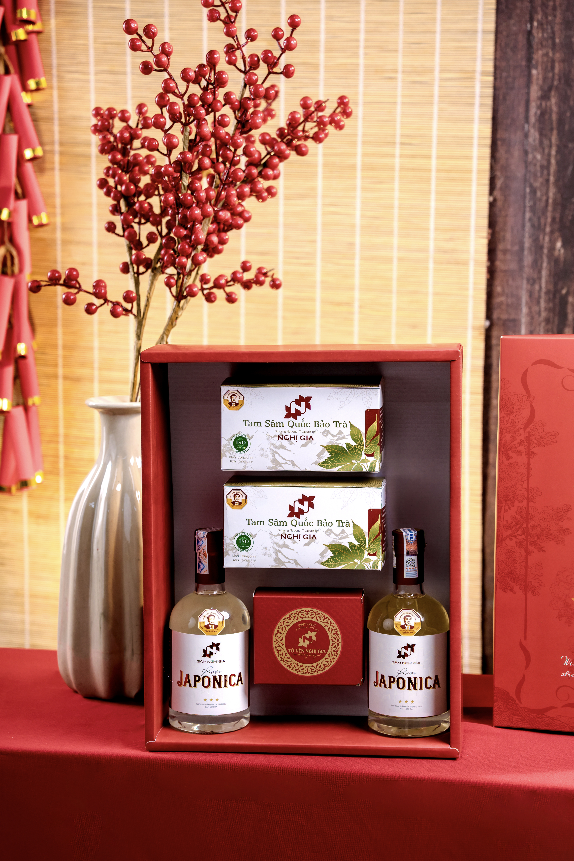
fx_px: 1794
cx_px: 287
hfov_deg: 18.2
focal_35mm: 75
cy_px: 430
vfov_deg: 27.0
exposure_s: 1/200
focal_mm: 75
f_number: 5
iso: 320
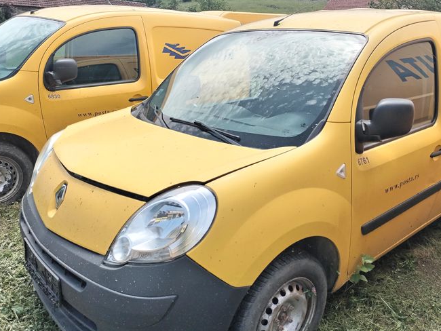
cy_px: 159
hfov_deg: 56.6
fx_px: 408
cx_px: 251
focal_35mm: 32
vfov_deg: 44.2
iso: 100
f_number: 1.8
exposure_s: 1/502
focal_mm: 4.75
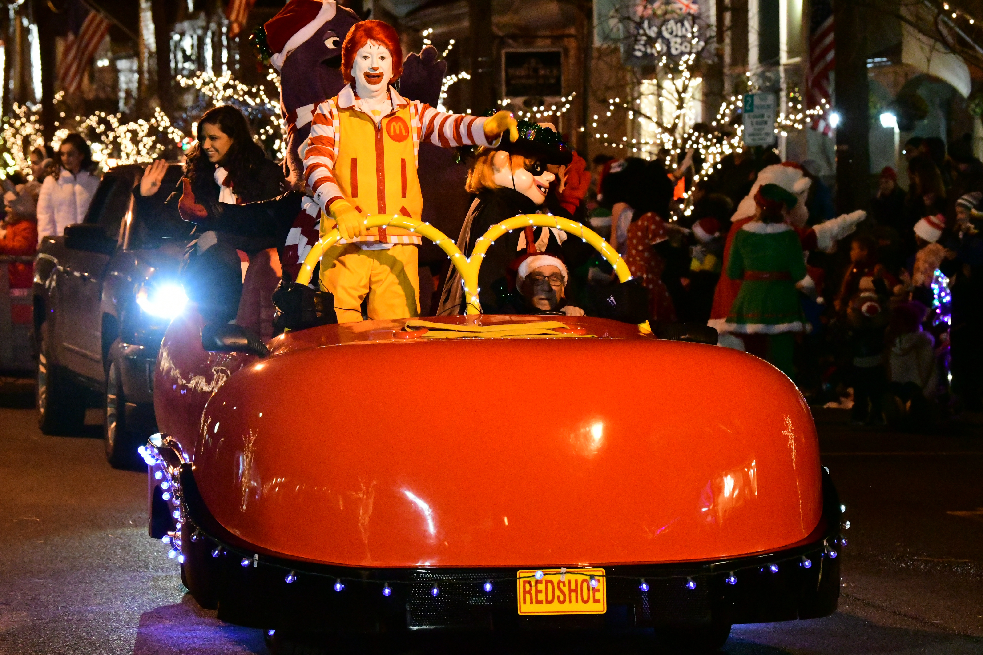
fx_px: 4997
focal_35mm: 183
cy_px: 328
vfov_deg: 7.5
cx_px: 492
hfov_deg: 11.2
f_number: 5.6
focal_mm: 122
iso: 20000
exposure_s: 1/125
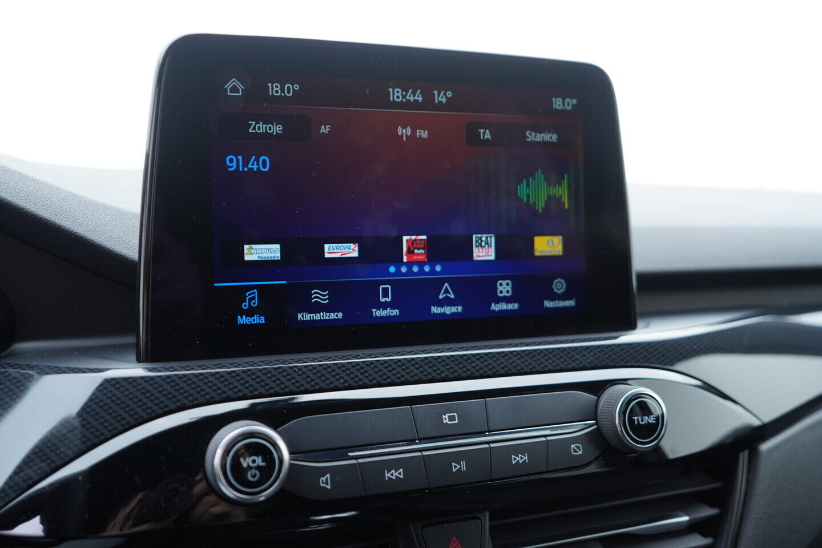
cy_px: 274
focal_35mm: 36
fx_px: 822
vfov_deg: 36.9
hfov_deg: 53.1
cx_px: 411
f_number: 2.8
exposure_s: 1/40
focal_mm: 24
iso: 250
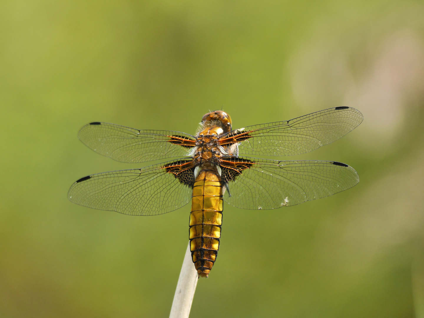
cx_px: 212
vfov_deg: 2.5
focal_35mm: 600
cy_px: 159
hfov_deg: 3.3
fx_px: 7349
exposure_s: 1/500
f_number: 8
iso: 400
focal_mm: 300
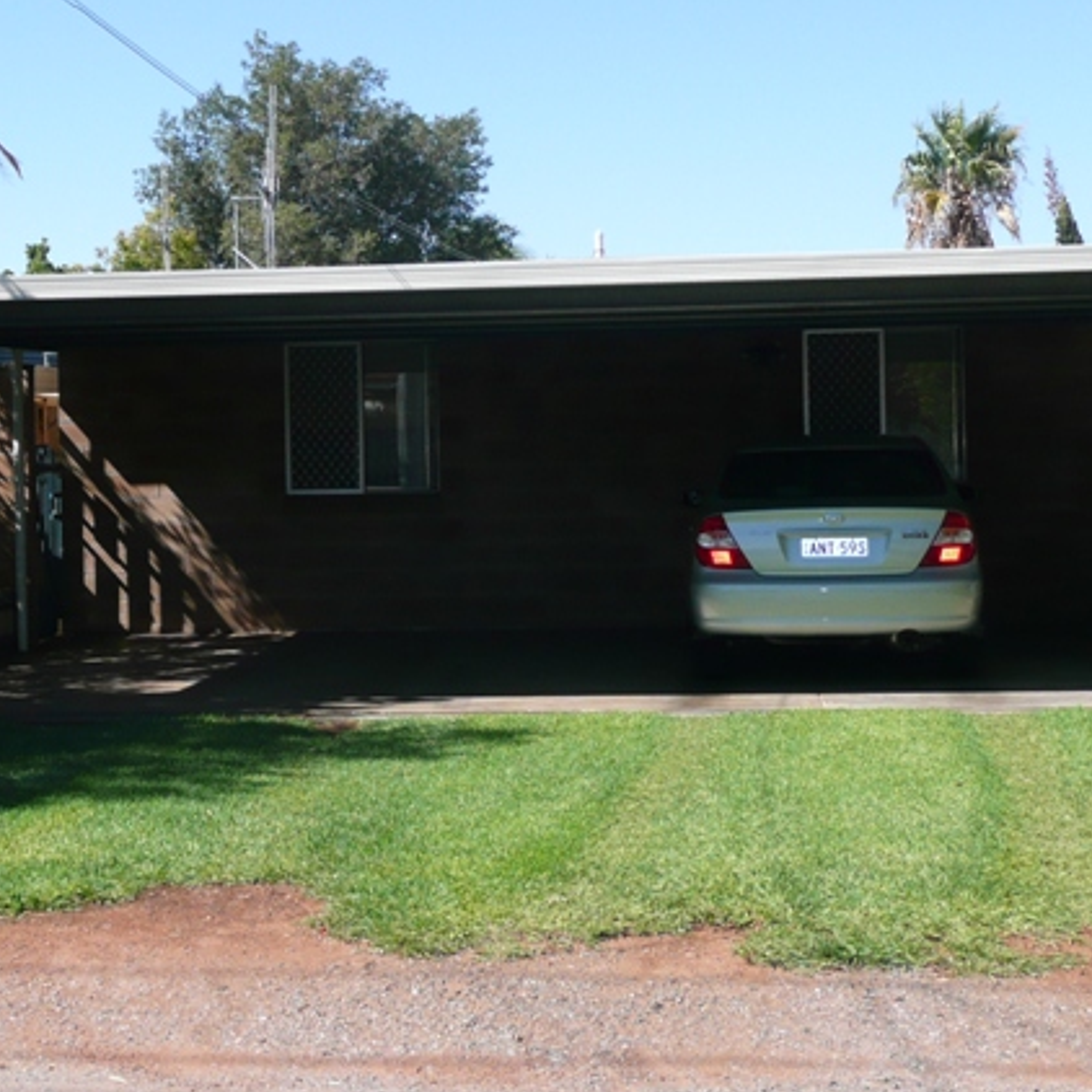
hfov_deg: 23.9
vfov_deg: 23.9
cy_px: 424
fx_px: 2570
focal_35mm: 72
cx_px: 409
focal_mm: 7
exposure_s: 1/500
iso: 100
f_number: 4
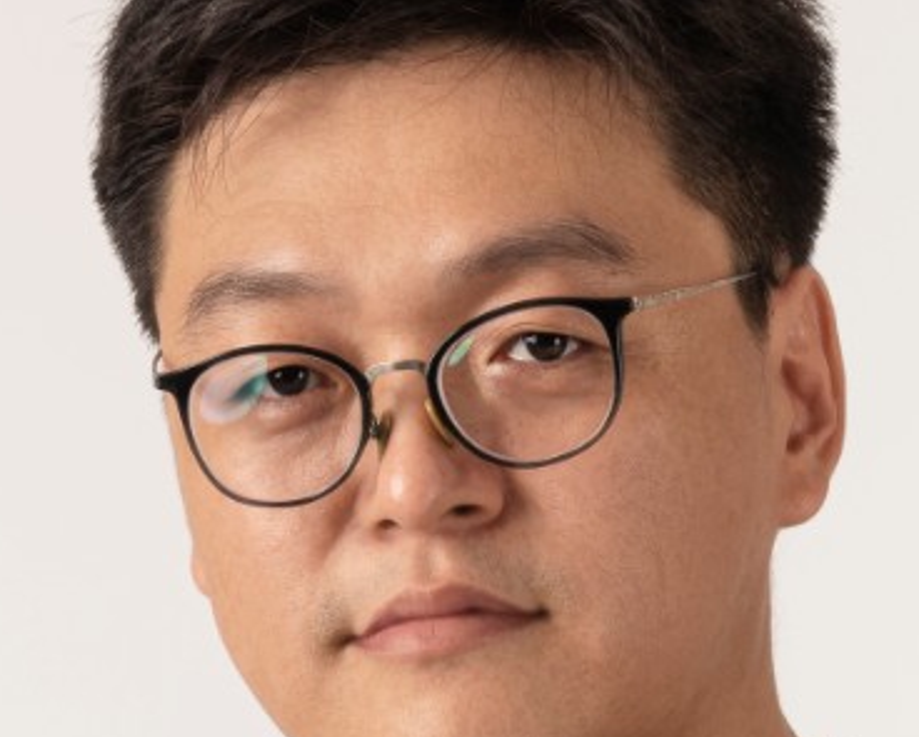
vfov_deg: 6.1
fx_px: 6860
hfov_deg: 7.7
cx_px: 532
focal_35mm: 252
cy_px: 1147
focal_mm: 66
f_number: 11
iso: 100
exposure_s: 1/200
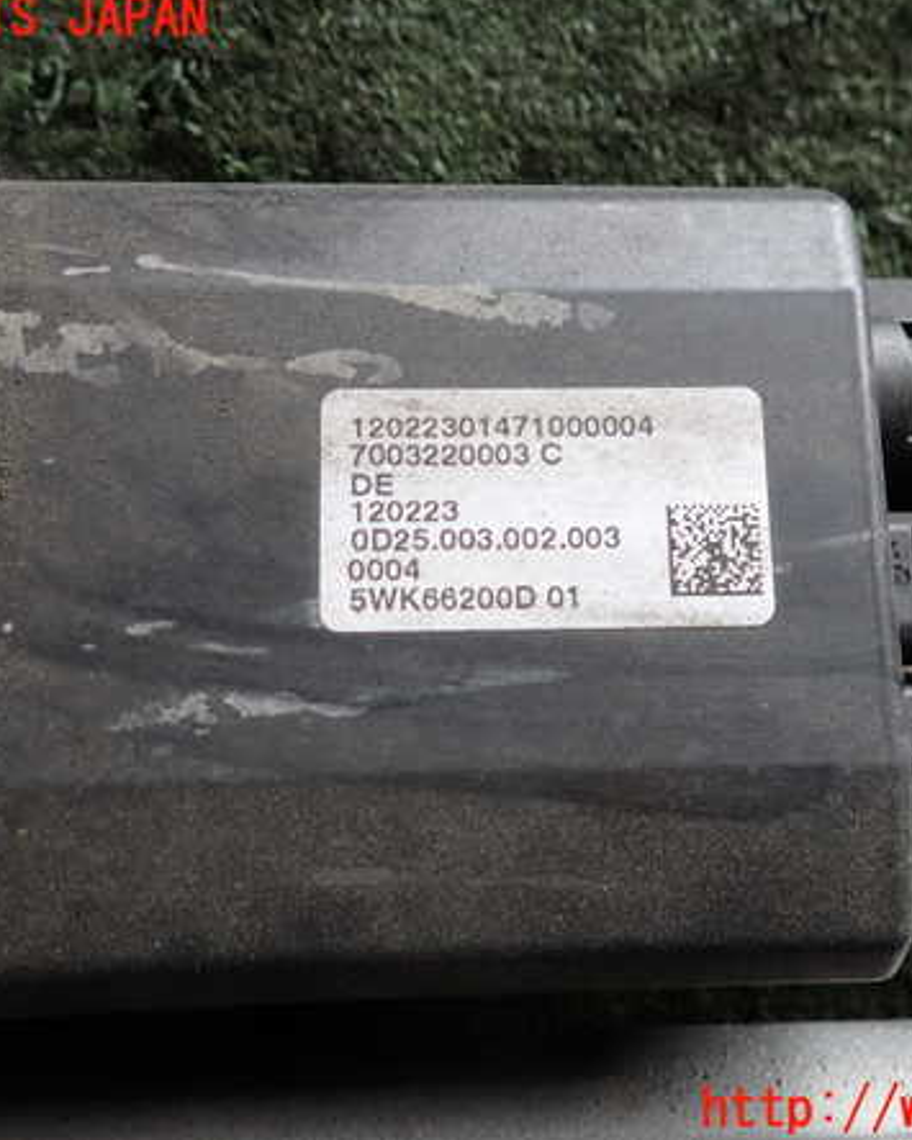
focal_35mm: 33
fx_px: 1114
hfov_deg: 44.4
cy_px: 565
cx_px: 511
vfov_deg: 54.2
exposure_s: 1/60
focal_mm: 4.5
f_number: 2
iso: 100
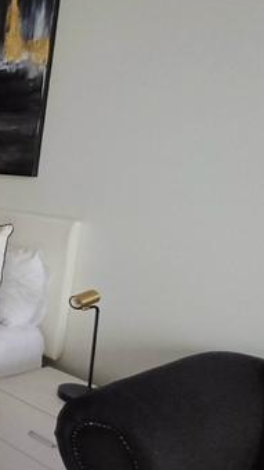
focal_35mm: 41
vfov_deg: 49.4
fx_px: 511
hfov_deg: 19.5
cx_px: -238
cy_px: 245
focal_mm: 1.64
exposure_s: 1/50
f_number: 2.2
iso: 250
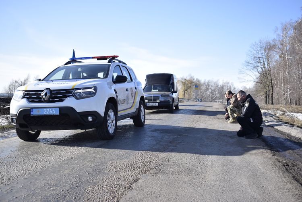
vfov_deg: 33.1
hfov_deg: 47.9
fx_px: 340
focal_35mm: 40
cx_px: 151
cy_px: 101
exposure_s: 1/640
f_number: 5
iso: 200
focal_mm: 27
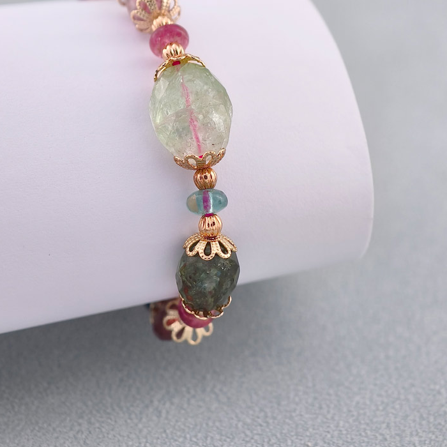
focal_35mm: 124
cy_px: 127
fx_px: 1812
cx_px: 234
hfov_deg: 14.1
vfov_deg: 14.0
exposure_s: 1/160
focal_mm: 22.48
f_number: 2.67
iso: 125
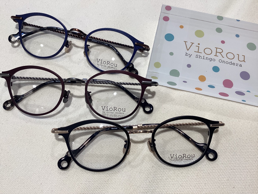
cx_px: 129
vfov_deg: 45.4
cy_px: 97
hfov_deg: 58.4
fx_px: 231
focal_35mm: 31
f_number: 2.4
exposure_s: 1/120
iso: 80
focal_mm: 3.3
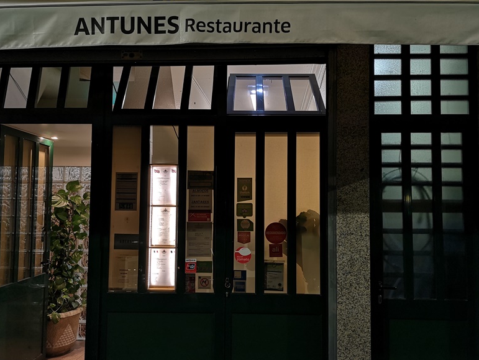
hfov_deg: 63.4
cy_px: 186
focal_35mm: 28
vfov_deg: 49.8
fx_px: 388
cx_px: 236
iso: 400
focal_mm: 3.95
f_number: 1.8
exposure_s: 1/33.3
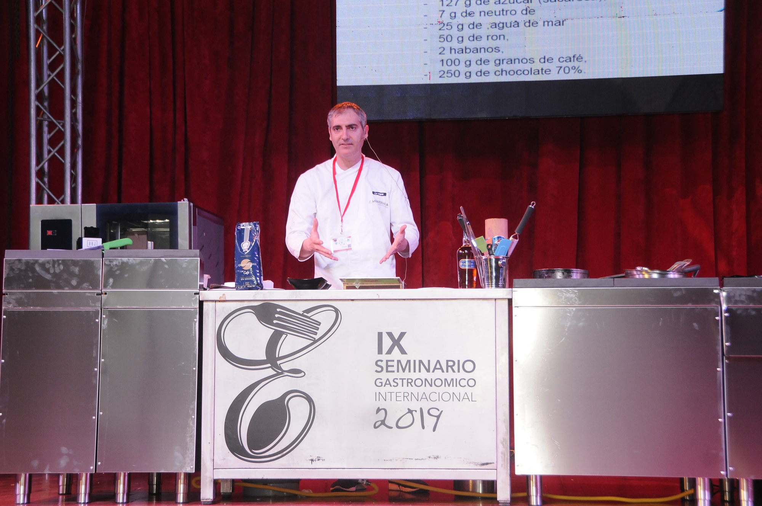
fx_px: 1395
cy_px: 253
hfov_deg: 30.5
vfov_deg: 20.6
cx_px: 381
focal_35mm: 66
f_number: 5
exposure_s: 1/80
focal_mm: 44
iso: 1000
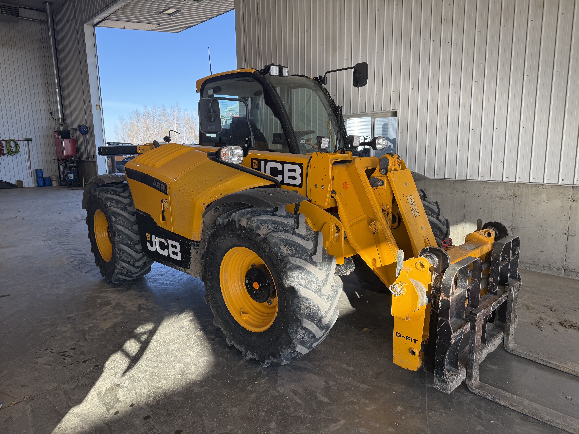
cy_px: 217
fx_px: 401
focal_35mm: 24
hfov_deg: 71.6
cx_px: 290
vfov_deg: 56.8
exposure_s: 1/750
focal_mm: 6.76
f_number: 1.78
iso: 80
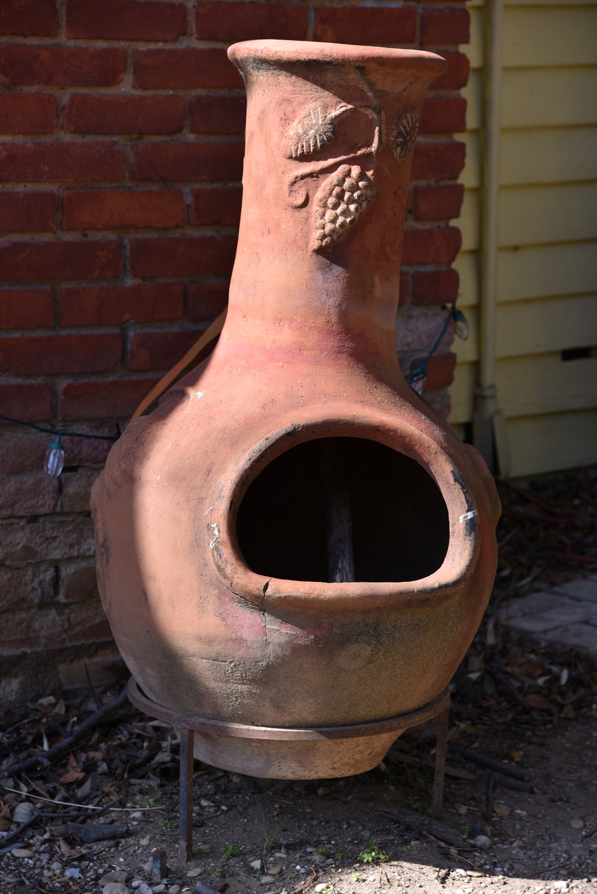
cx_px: 298
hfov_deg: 14.4
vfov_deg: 21.5
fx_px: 2362
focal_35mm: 95
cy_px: 447
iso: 100
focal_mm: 95
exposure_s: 1/200
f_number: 5.6
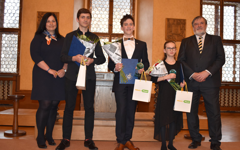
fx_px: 252
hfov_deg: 50.9
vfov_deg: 33.1
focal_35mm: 39
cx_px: 120
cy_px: 80
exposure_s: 1/60
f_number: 4
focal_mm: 25
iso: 900
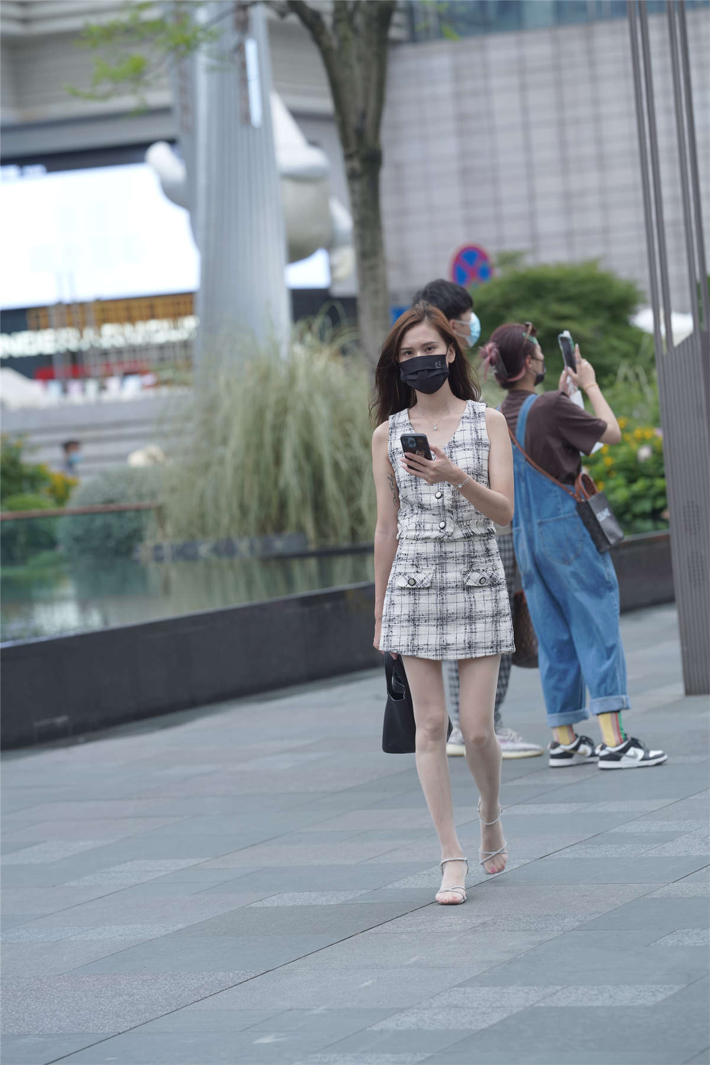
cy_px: 532
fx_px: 3993
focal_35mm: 135
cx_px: 355
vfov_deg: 15.2
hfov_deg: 10.2
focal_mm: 135
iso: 400
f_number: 4
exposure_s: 1/500
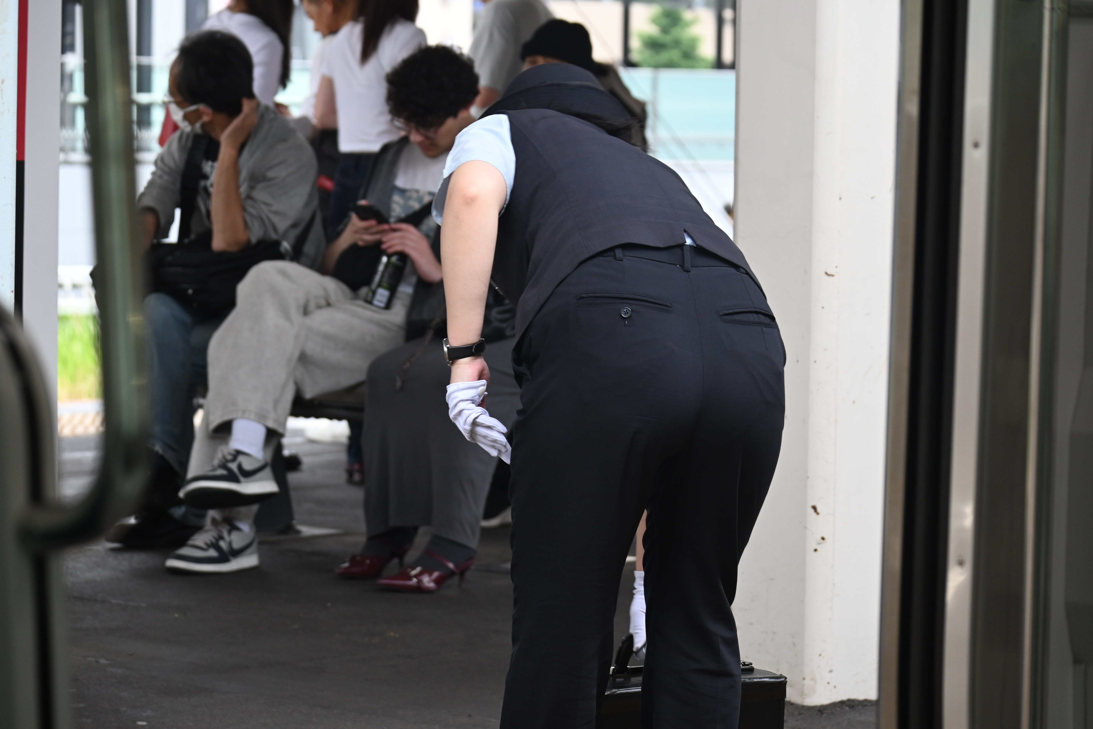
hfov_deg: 16.1
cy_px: 364
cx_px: 546
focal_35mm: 128
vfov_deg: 10.8
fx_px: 3871
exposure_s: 1/160
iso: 500
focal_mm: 85
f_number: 5
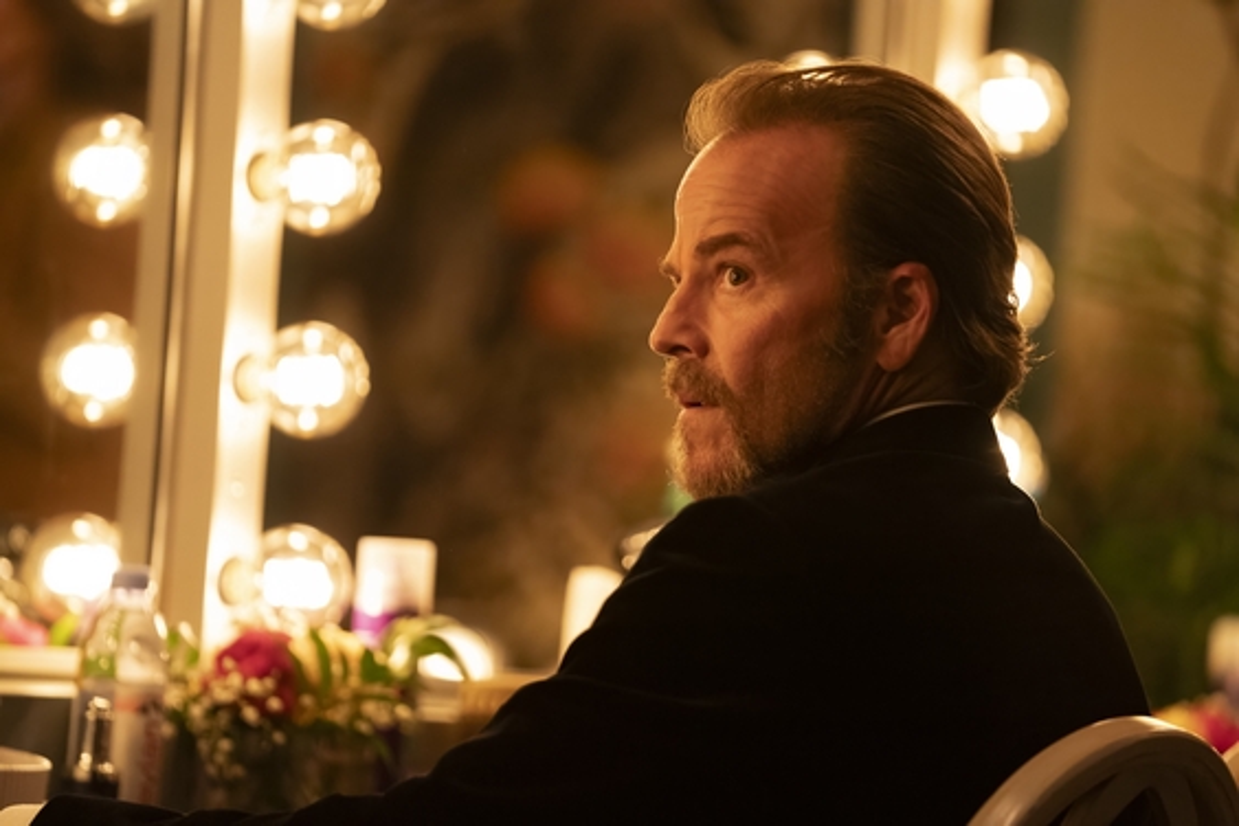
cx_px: 620
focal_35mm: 200
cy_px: 413
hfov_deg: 10.3
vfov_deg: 6.9
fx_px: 6883
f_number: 2.8
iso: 6400
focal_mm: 200
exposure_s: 1/250
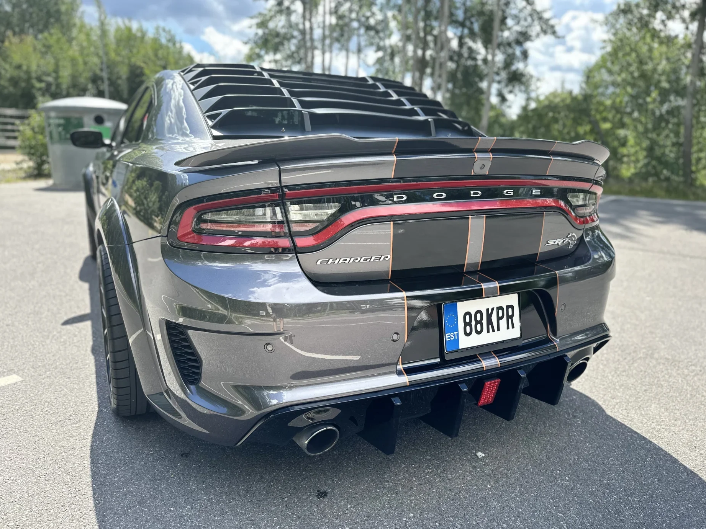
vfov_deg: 54.9
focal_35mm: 25
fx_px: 510
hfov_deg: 69.4
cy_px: 274
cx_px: 361
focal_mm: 6.86
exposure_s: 1/1357
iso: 80
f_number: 1.78
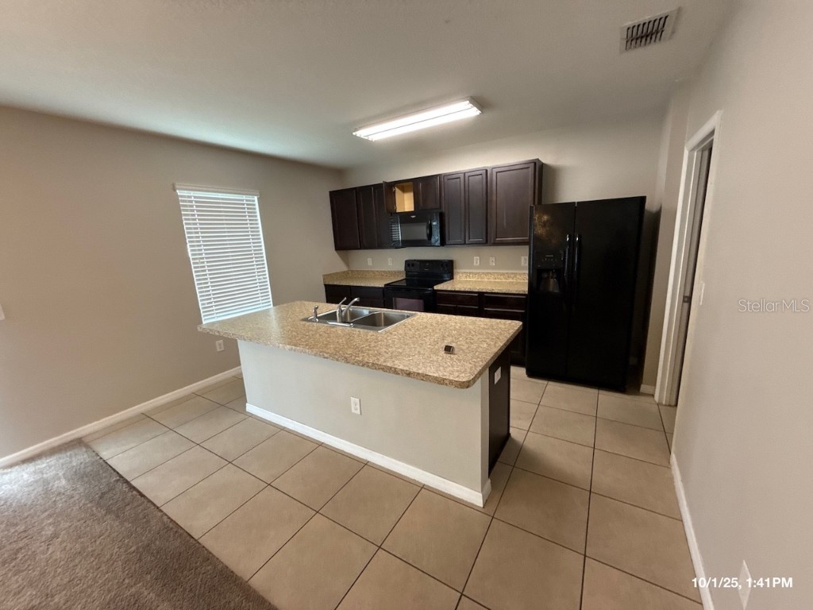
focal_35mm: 14
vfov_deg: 85.7
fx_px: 329
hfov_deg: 102.1
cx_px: 406
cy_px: 305
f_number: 2.2
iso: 200
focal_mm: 2.22
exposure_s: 1/60
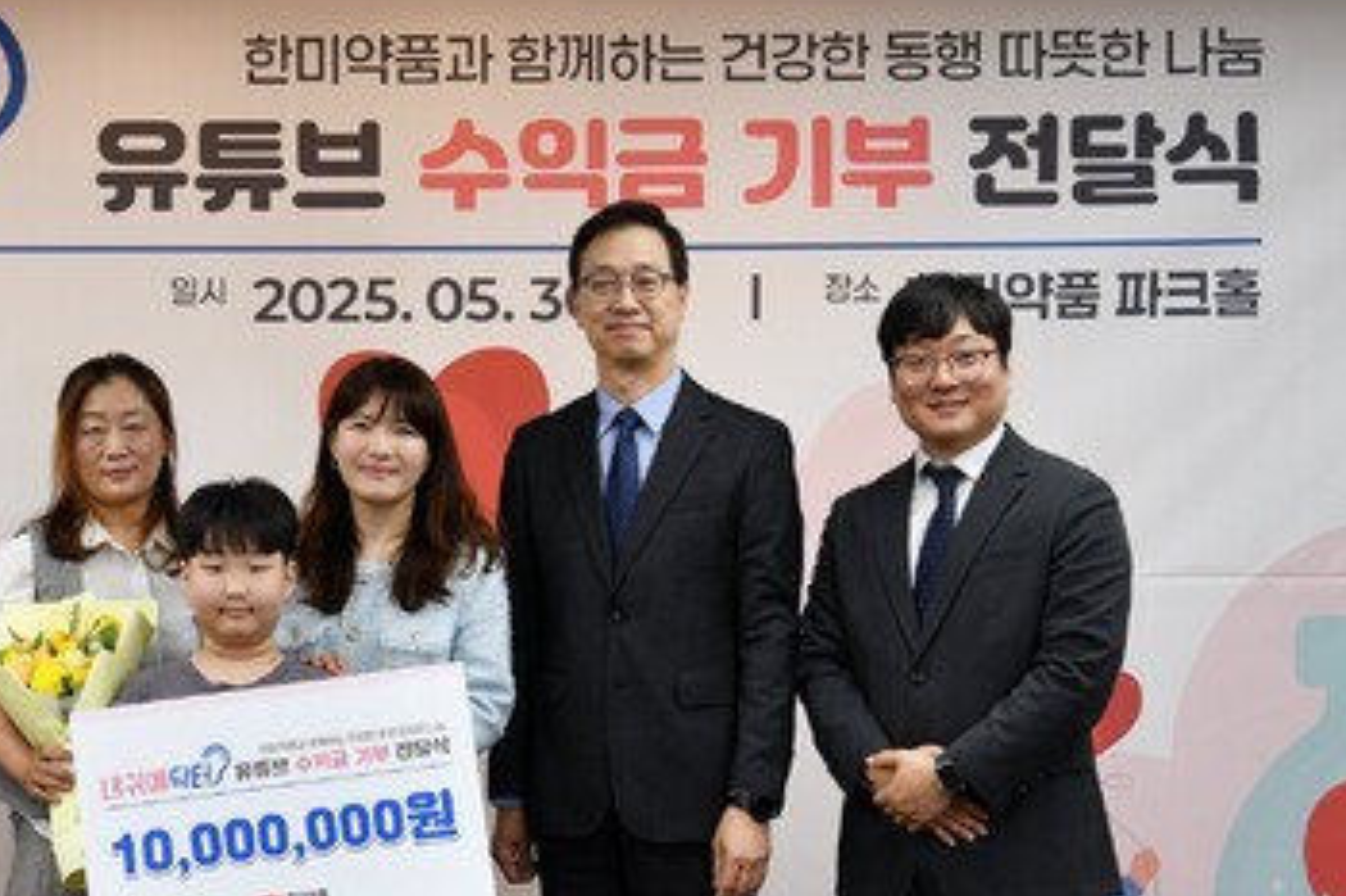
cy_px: 715
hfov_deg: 27.6
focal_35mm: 72
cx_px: 315
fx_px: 2691
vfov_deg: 18.7
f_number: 4.2
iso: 180
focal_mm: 42
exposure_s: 1/50
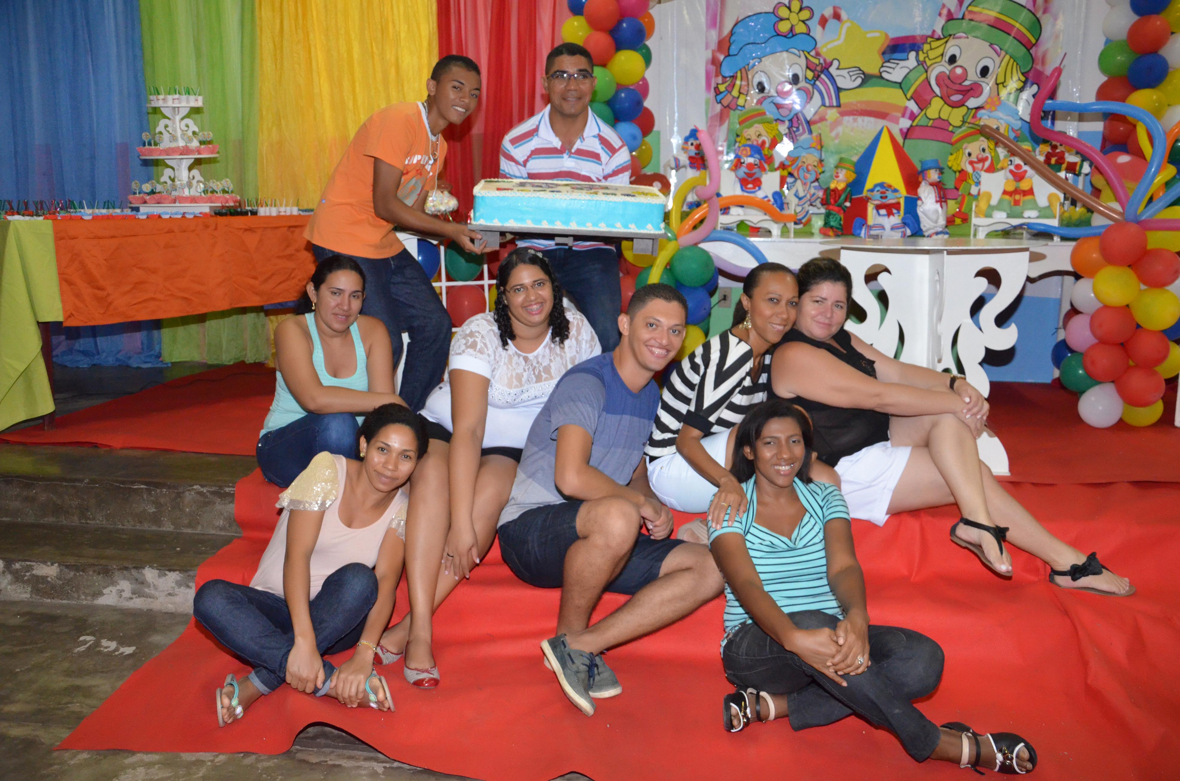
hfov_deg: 67.5
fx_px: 883
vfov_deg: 47.7
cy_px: 390
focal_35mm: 27
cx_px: 590
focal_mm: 18
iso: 3200
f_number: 4
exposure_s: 1/60
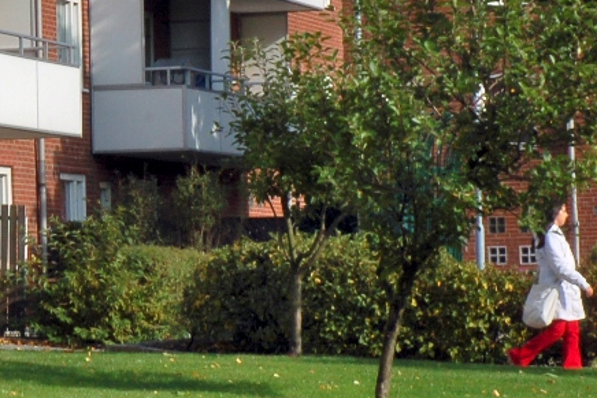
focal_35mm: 248
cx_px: -137
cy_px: 19
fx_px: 4114
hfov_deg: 8.2
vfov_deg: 5.5
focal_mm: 48
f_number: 22
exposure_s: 1/100
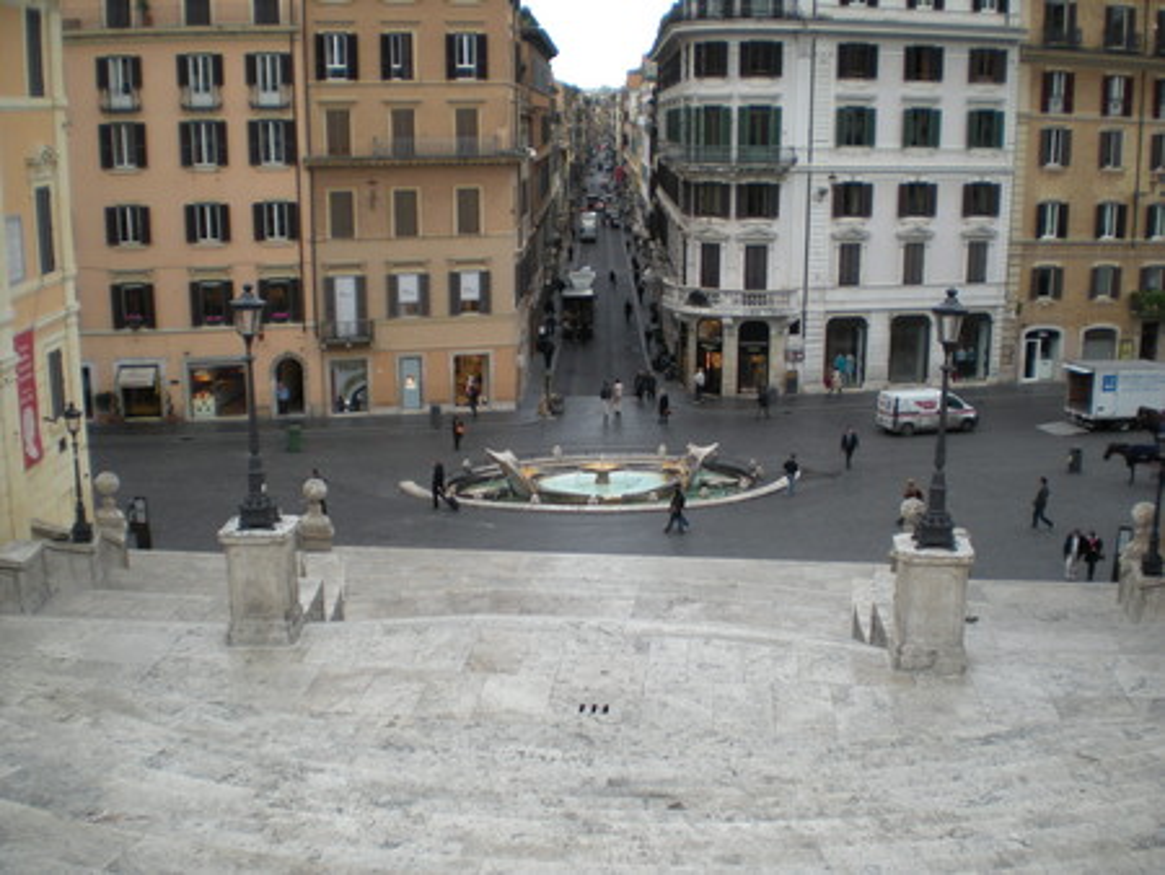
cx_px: 582
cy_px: 438
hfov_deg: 49.0
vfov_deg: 37.8
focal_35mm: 38
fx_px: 1280
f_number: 3.1
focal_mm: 6.3
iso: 64
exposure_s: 1/102
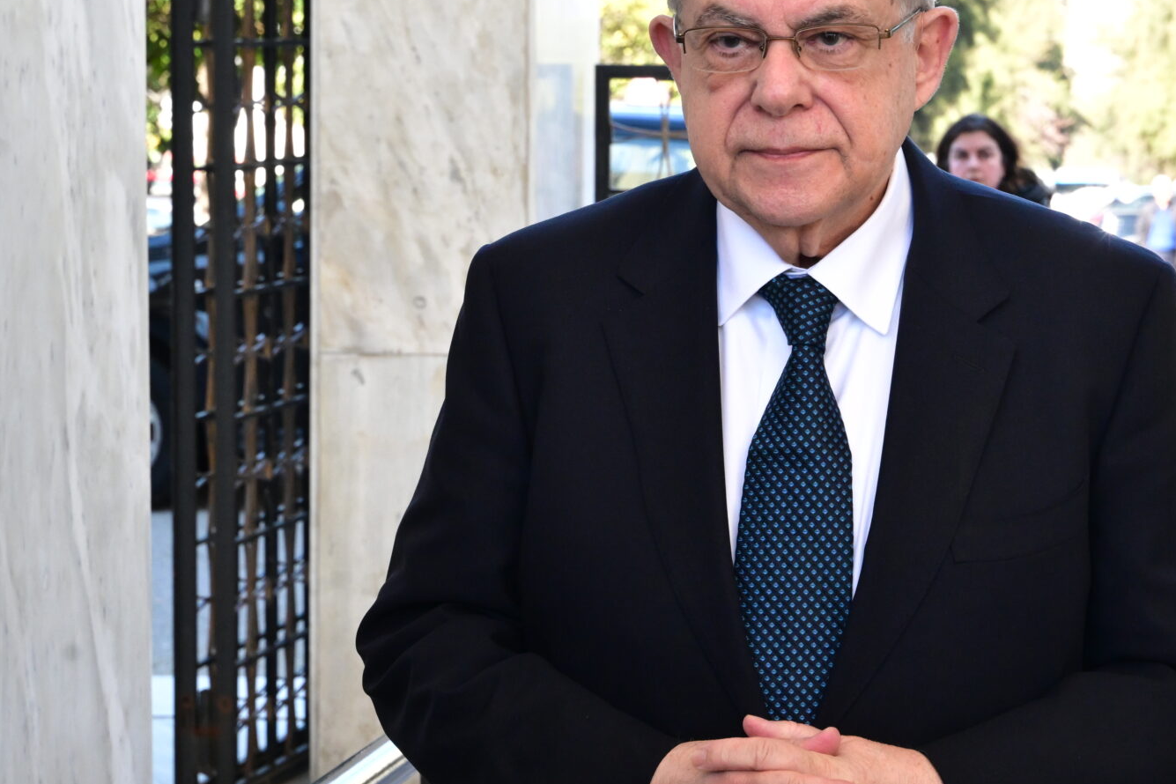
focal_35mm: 117
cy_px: 358
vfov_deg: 11.7
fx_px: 3822
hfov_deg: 17.4
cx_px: 899
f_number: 9
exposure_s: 1/400
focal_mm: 61
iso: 2500
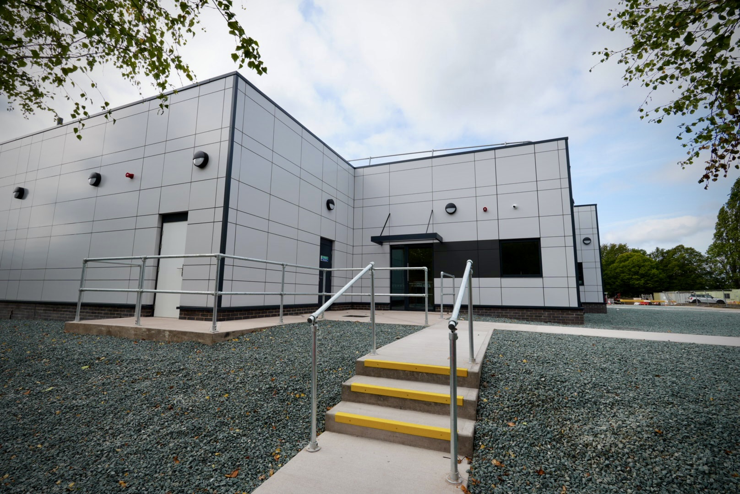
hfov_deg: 94.9
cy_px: 247
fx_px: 339
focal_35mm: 16
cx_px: 370
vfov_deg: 72.2
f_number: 9
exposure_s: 1/125
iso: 100
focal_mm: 11
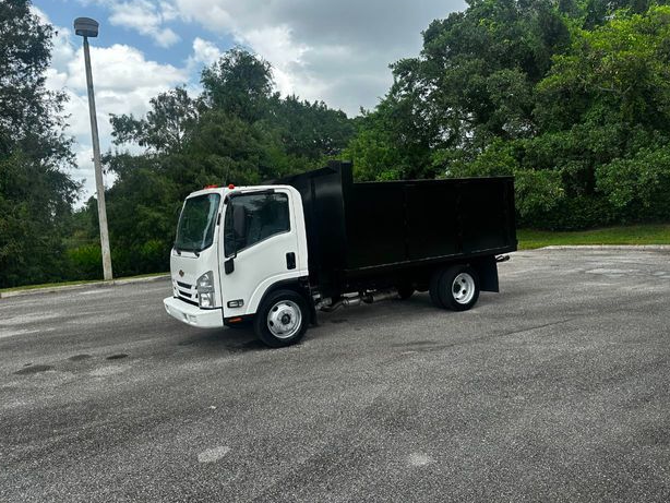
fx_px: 484
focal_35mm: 25
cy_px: 253
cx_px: 340
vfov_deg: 54.9
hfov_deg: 69.4
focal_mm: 6.86
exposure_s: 1/1541
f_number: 1.78
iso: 80
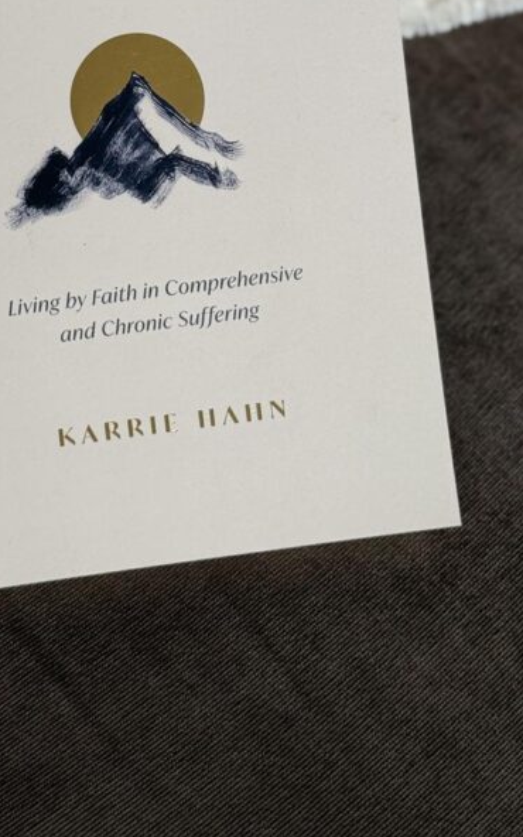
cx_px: 189
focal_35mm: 88
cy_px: 117
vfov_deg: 23.1
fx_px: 2007
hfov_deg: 14.8
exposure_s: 1/120
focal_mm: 6.76
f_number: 1.78
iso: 50
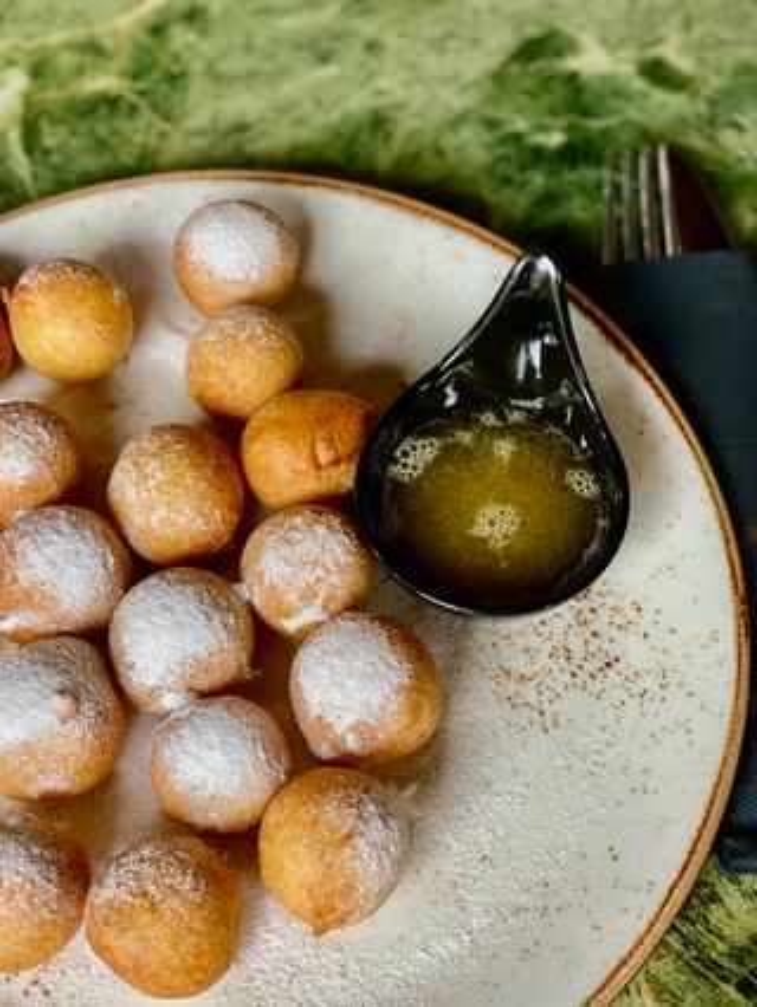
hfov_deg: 28.1
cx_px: 378
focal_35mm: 52
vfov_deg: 36.8
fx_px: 1515
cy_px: 504
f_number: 2
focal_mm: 6
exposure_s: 1/50
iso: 125
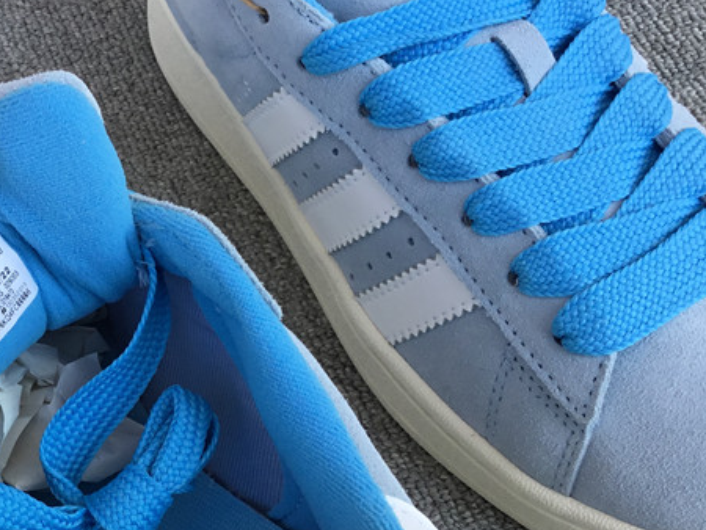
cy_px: 398
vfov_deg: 23.4
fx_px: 1265
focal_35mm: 62
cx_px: 83
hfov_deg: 30.0
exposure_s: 1/220
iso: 25
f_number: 2.4
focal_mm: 3.3
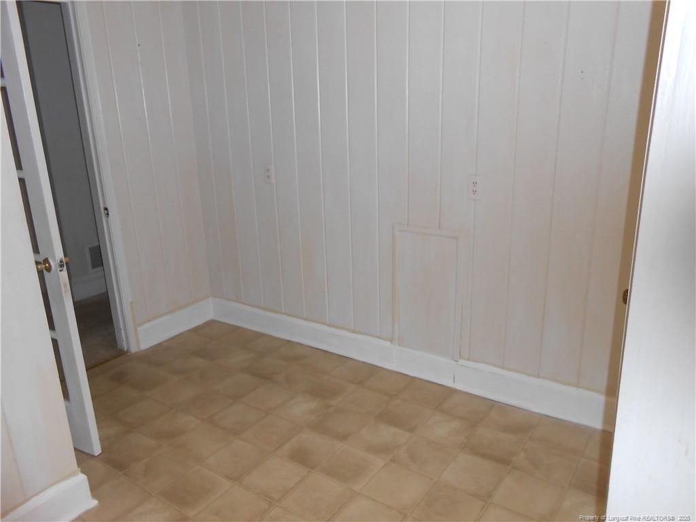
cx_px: 348
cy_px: 261
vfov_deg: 53.1
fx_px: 523
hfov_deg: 67.3
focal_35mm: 26
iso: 200
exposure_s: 1/25
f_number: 3.5
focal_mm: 4.6
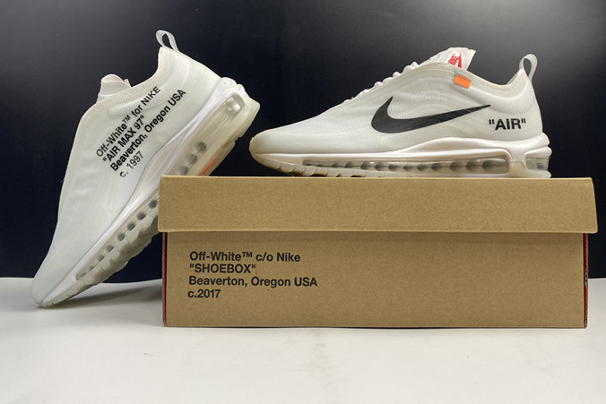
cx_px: 306
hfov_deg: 65.5
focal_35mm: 28
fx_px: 471
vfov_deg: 46.4
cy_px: 187
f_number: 1.8
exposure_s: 1/100
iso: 64
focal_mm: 4.25
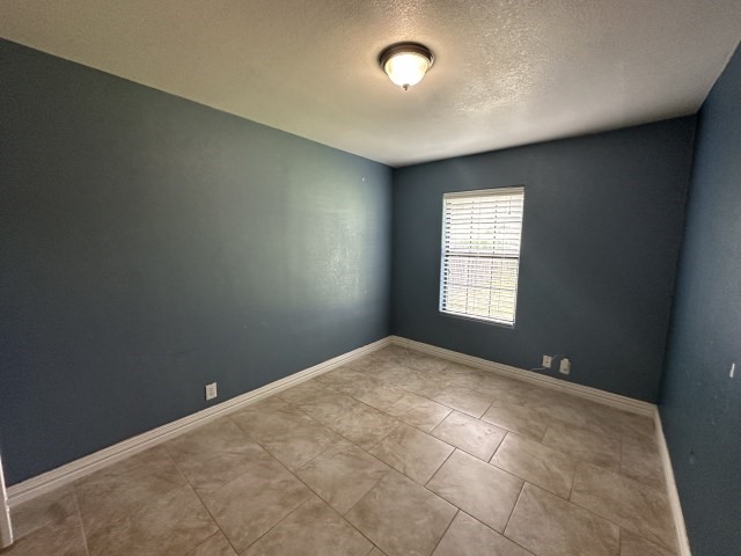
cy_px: 278
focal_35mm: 14
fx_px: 300
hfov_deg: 102.1
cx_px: 370
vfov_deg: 85.7
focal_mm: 2.22
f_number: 2.2
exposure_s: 1/60
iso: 400
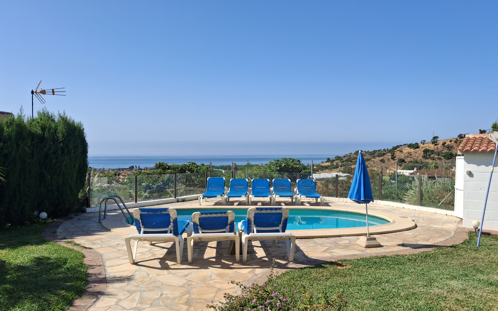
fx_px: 394
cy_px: 165
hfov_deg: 64.6
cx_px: 247
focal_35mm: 29
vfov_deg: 43.1
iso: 20
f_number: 1.8
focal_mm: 4
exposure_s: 1/753
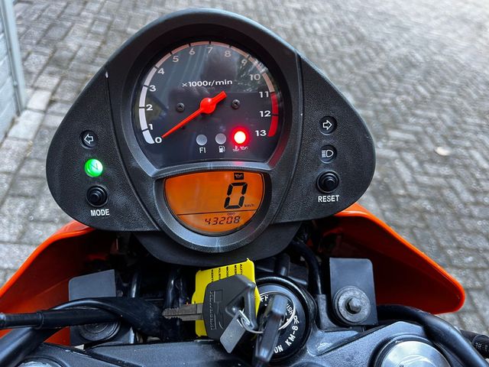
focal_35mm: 26
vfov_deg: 53.1
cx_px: 244
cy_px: 184
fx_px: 367
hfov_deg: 67.3
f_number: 1.6
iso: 160
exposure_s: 1/60
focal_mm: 5.1
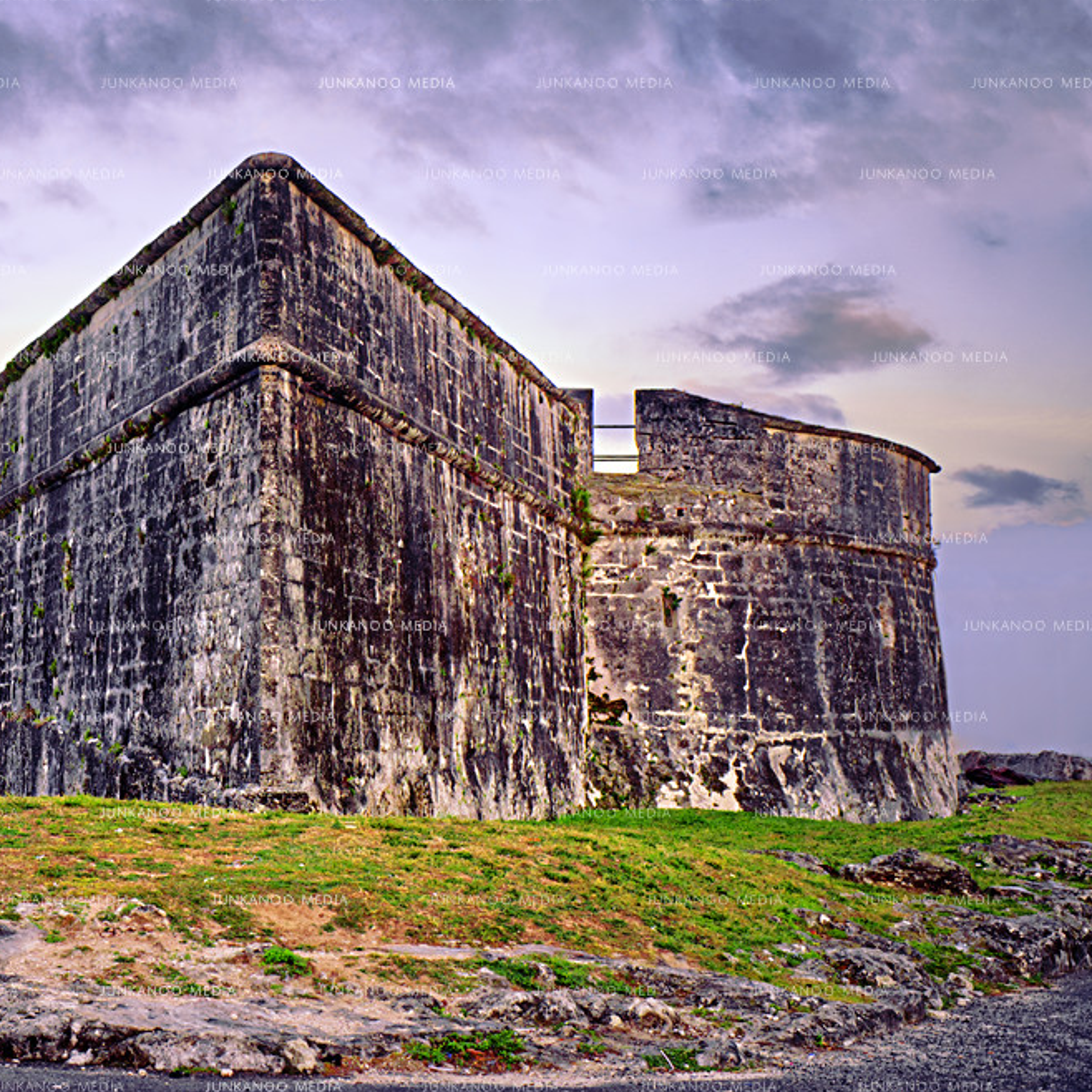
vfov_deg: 27.7
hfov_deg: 27.4
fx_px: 2213
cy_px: 541
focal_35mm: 62
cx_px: 277
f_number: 6.3
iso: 100
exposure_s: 1/25
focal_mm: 32
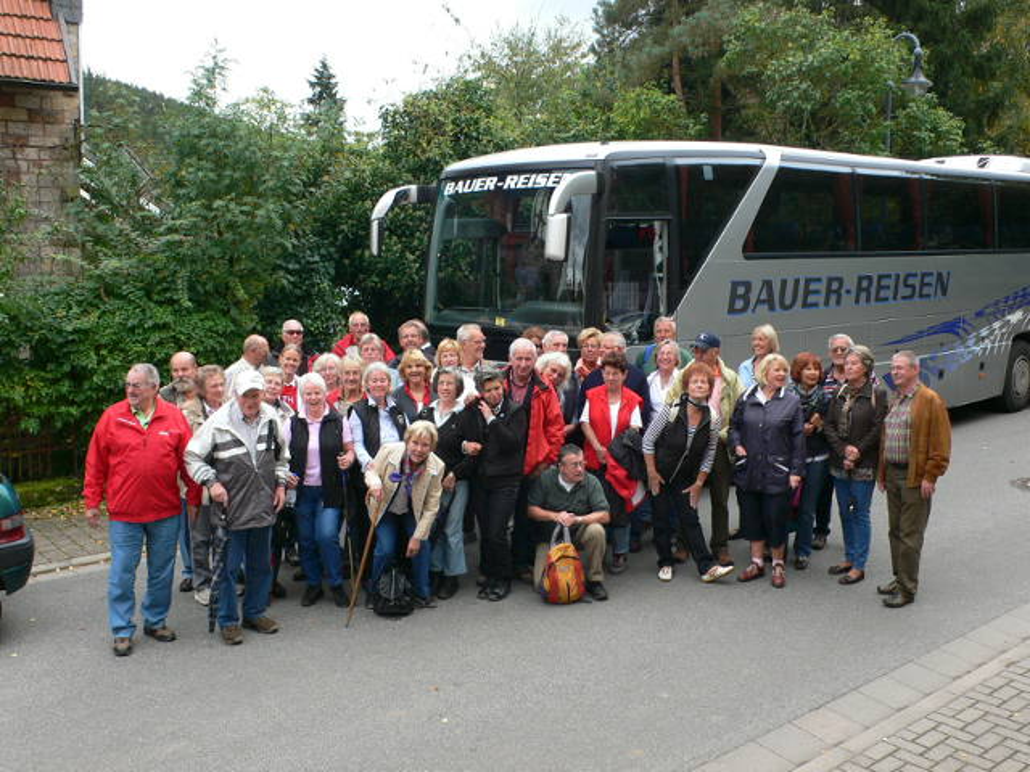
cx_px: 515
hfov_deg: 54.0
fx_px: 1012
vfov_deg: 41.8
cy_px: 386
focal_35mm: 34
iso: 80
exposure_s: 1/125
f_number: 3.6
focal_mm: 6.3
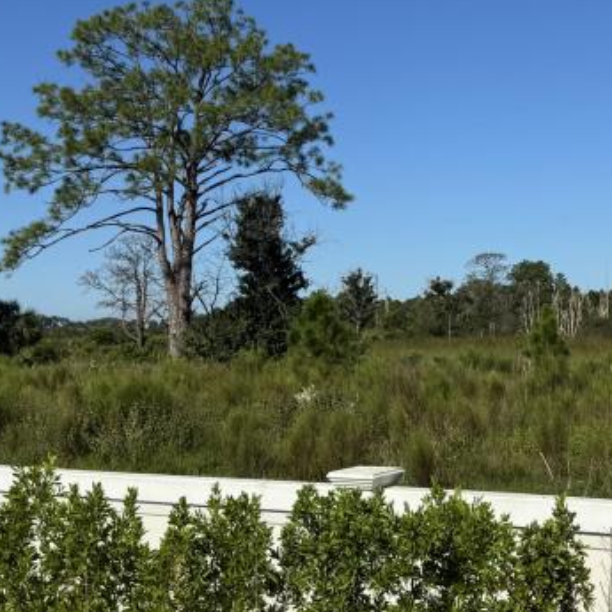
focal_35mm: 59
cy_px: 172
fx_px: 1180
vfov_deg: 28.7
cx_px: 514
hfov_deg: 28.3
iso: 80
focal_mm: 6.76
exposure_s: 1/7092
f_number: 1.78
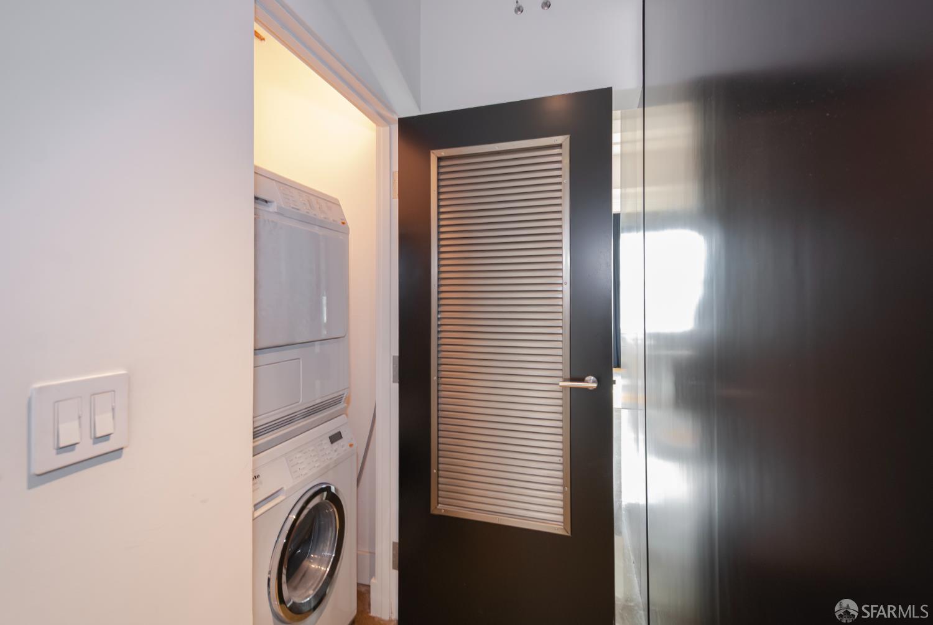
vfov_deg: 77.5
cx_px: 466
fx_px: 389
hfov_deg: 100.3
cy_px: 312
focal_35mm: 15
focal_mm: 10
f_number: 5.6
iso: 400
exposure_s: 1/6
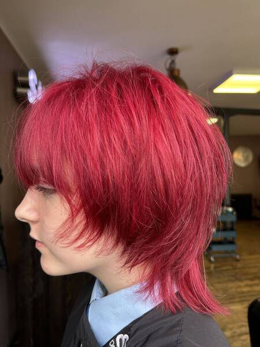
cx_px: 130
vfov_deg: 67.3
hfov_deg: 53.1
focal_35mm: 26
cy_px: 174
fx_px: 260
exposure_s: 1/100
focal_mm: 5.7
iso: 40
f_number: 1.5
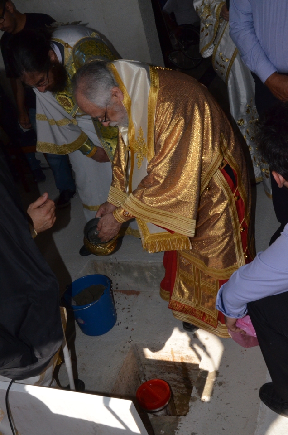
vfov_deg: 49.6
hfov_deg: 34.1
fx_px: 470
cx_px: 144
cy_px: 218
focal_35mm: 39
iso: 2000
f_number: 20
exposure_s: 1/250
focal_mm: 26
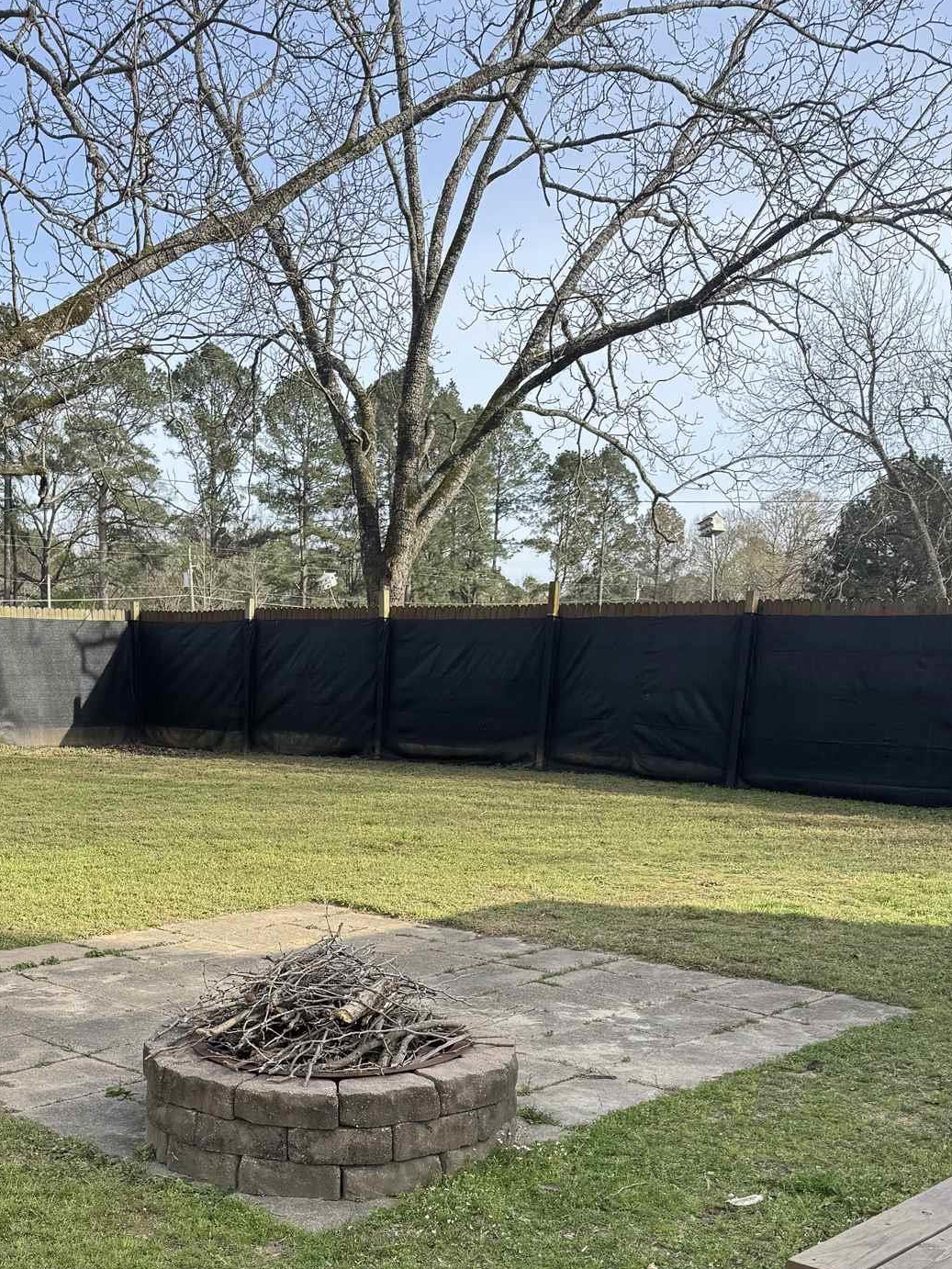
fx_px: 1466
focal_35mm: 40
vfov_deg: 44.1
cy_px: 1046
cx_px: 266
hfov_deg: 35.4
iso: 80
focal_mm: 6.76
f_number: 1.78
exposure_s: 1/1366
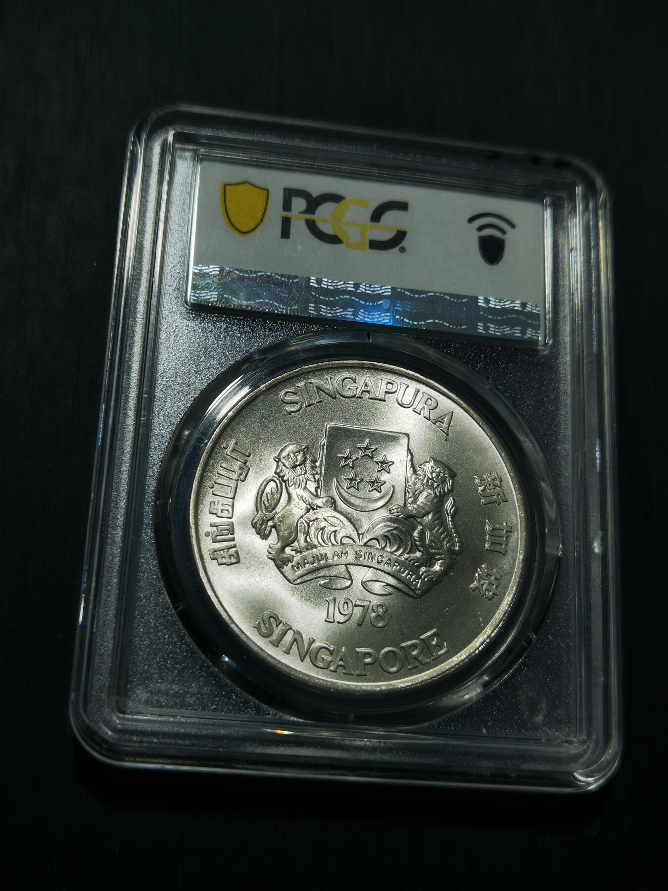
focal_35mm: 48
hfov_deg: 30.3
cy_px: 446
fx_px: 1235
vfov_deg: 39.7
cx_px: 334
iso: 50
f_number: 1.9
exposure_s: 1/180
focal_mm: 6.67
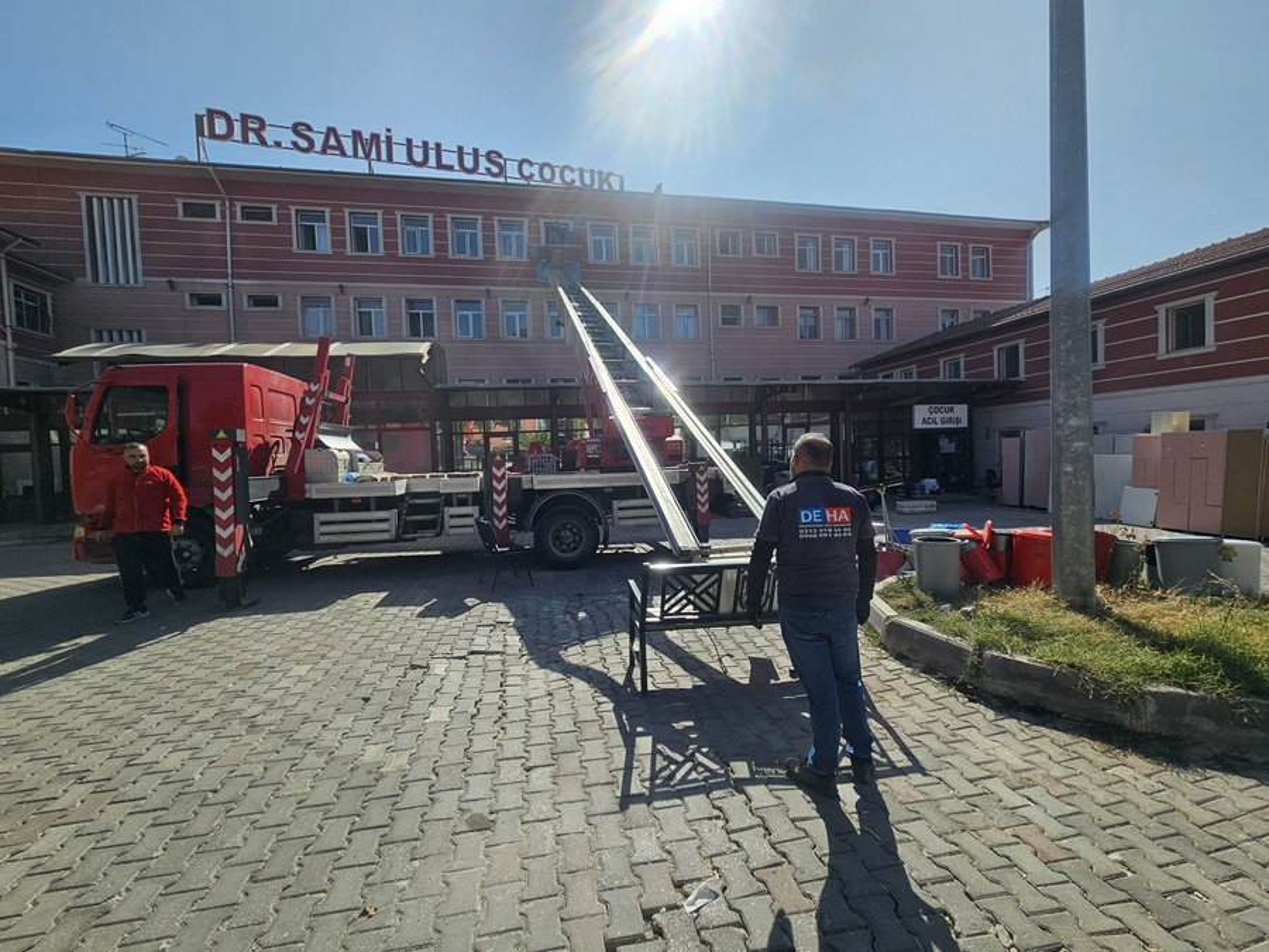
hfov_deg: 106.2
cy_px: 476
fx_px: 477
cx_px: 634
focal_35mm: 13
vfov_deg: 89.9
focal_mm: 2.2
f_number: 2.2
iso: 50
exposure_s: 1/3185
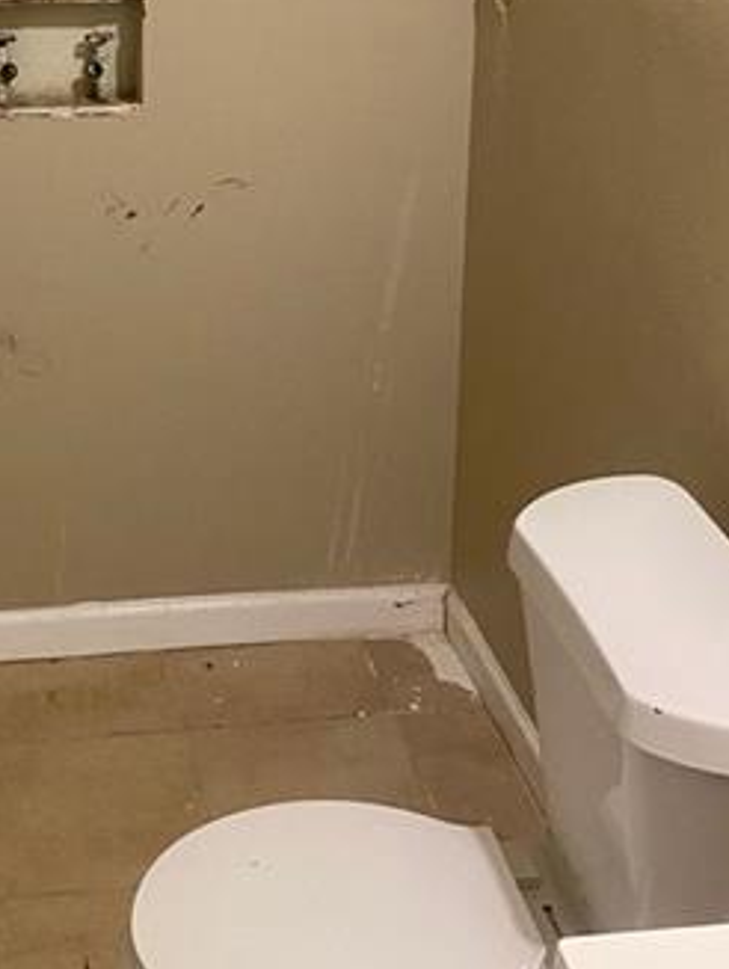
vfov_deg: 30.1
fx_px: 1710
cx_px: 89
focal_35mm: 61
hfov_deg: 23.5
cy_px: 74
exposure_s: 1/60
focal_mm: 4.25
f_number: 1.8
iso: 320
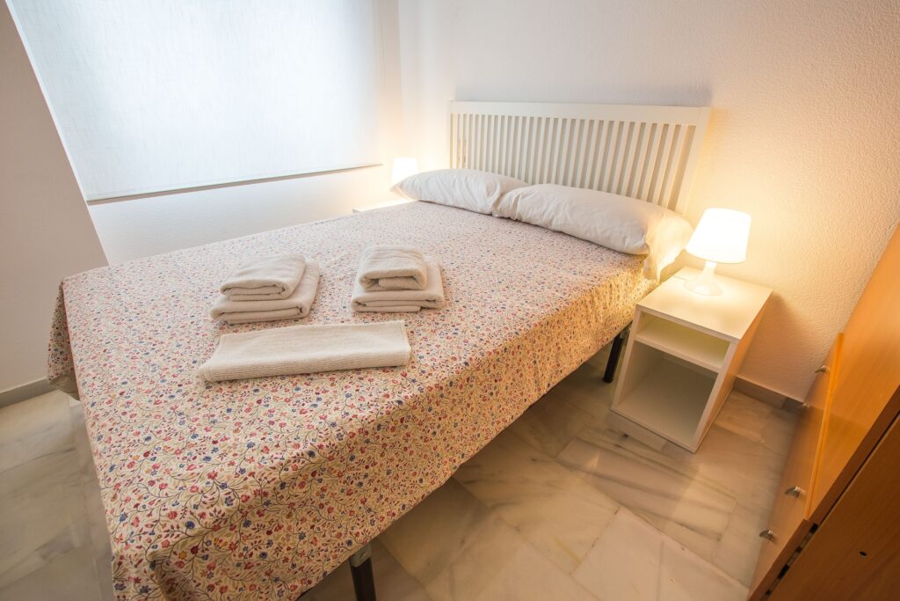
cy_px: 300
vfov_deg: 43.6
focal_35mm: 30
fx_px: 750
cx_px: 450
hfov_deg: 61.9
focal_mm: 20
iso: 200
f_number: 11
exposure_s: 1/3
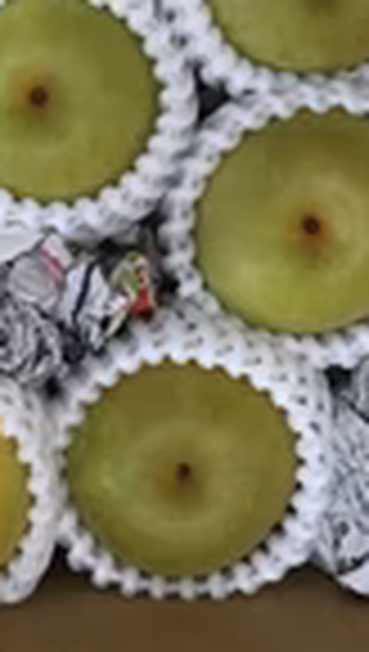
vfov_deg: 23.3
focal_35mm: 87
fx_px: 1507
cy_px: -18
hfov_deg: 14.0
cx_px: 202
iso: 125
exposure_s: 1/30
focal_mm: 4.15
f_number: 2.2
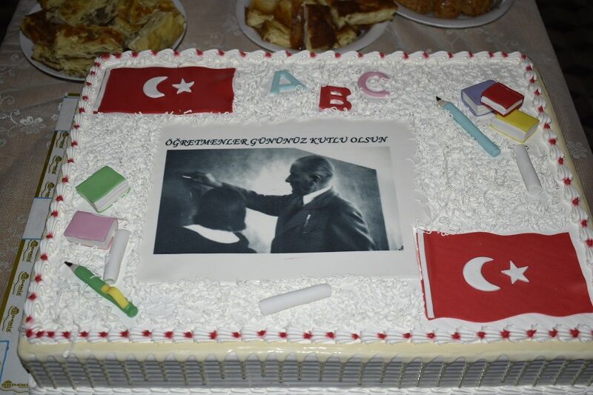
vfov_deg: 33.0
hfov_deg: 47.9
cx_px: 296
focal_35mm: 40
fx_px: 667
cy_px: 198
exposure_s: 1/80
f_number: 4
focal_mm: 27
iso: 500
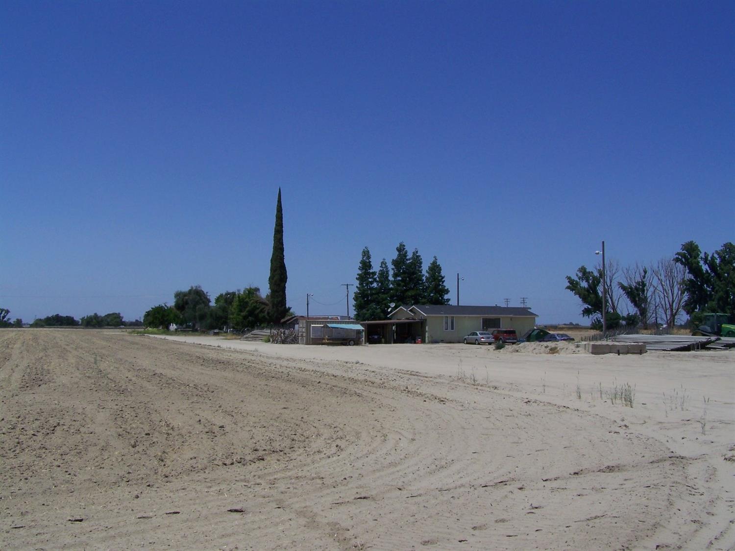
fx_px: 807
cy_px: 276
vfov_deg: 37.7
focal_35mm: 38
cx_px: 368
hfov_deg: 49.0
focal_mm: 6.3
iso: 64
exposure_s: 1/640
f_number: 5.6
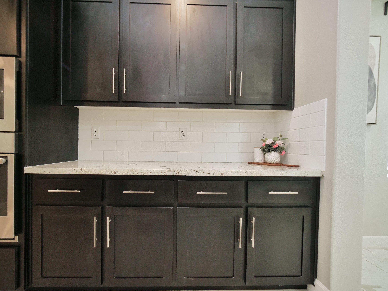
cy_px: 151
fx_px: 168
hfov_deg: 98.1
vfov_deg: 81.7
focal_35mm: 15
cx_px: 186
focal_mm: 7
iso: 800
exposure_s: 1/160
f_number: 2.8
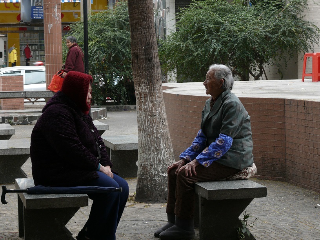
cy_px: 120
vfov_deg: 12.8
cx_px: 160
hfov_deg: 17.0
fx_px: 1072
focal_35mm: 116
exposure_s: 1/125
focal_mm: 22
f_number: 4
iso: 100
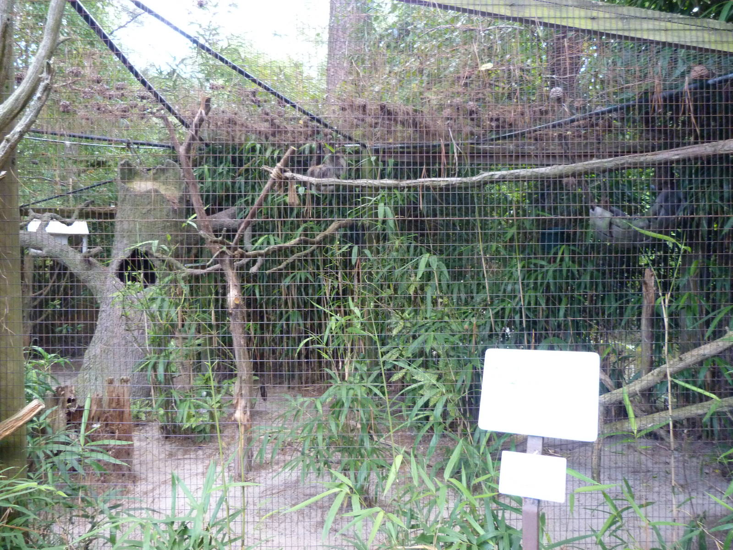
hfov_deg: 69.4
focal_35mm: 25
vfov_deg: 54.9
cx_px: 366
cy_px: 275
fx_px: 529
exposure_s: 1/50
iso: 400
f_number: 2.8
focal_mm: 4.5
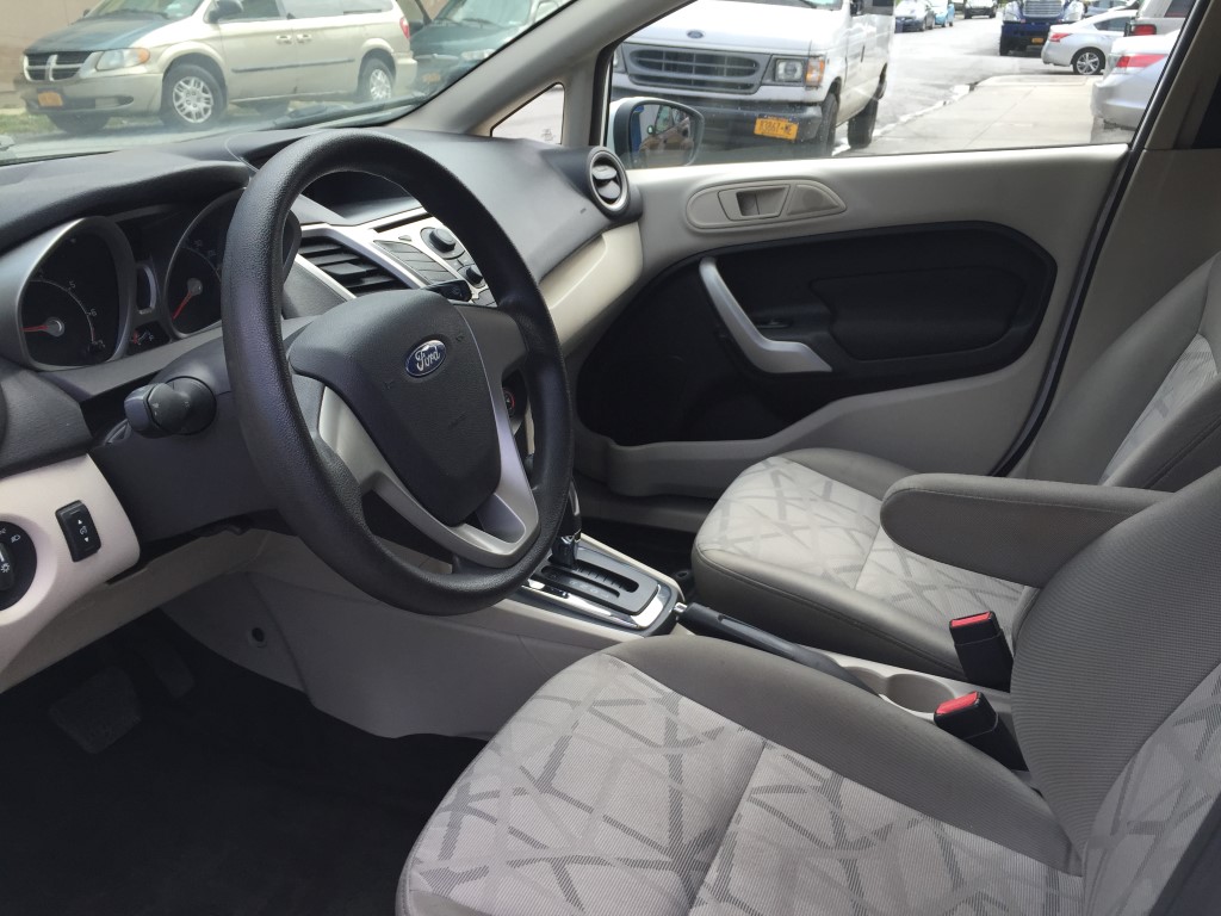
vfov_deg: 48.2
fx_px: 1023
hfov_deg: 61.7
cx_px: 610
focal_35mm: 29
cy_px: 458
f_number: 2.2
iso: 32
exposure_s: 1/350
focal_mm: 4.15
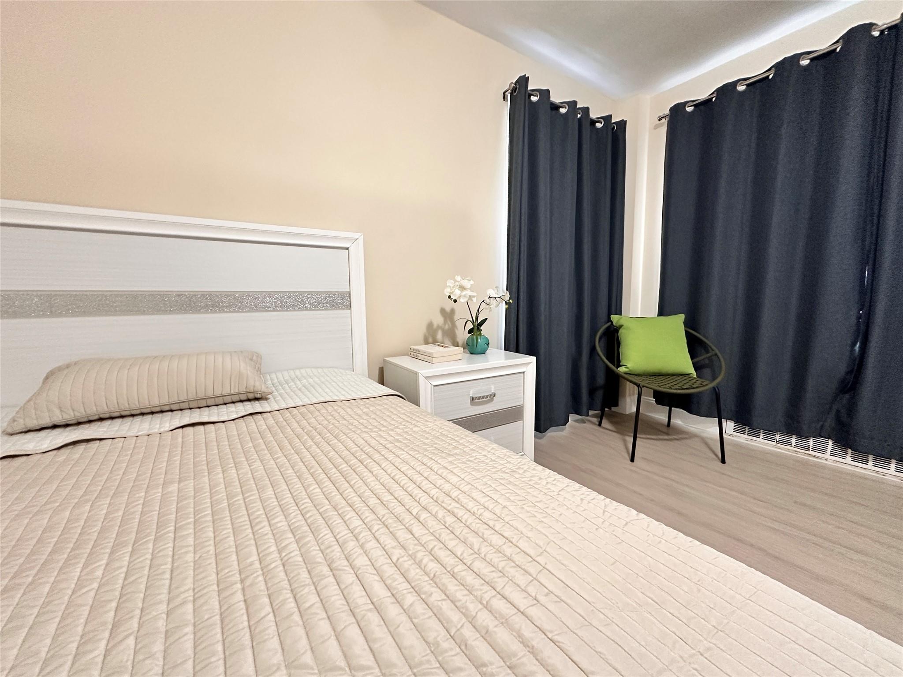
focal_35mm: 14
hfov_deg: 102.1
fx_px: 365
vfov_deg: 85.7
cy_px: 338
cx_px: 452
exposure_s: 1/60
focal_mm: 2.22
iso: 500
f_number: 2.2
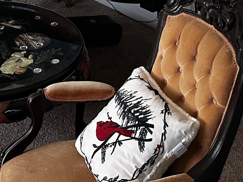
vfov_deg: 18.1
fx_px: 526
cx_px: 51
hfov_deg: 25.6
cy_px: -66
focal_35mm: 75
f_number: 1.78
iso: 400
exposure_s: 1/60
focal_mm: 6.86
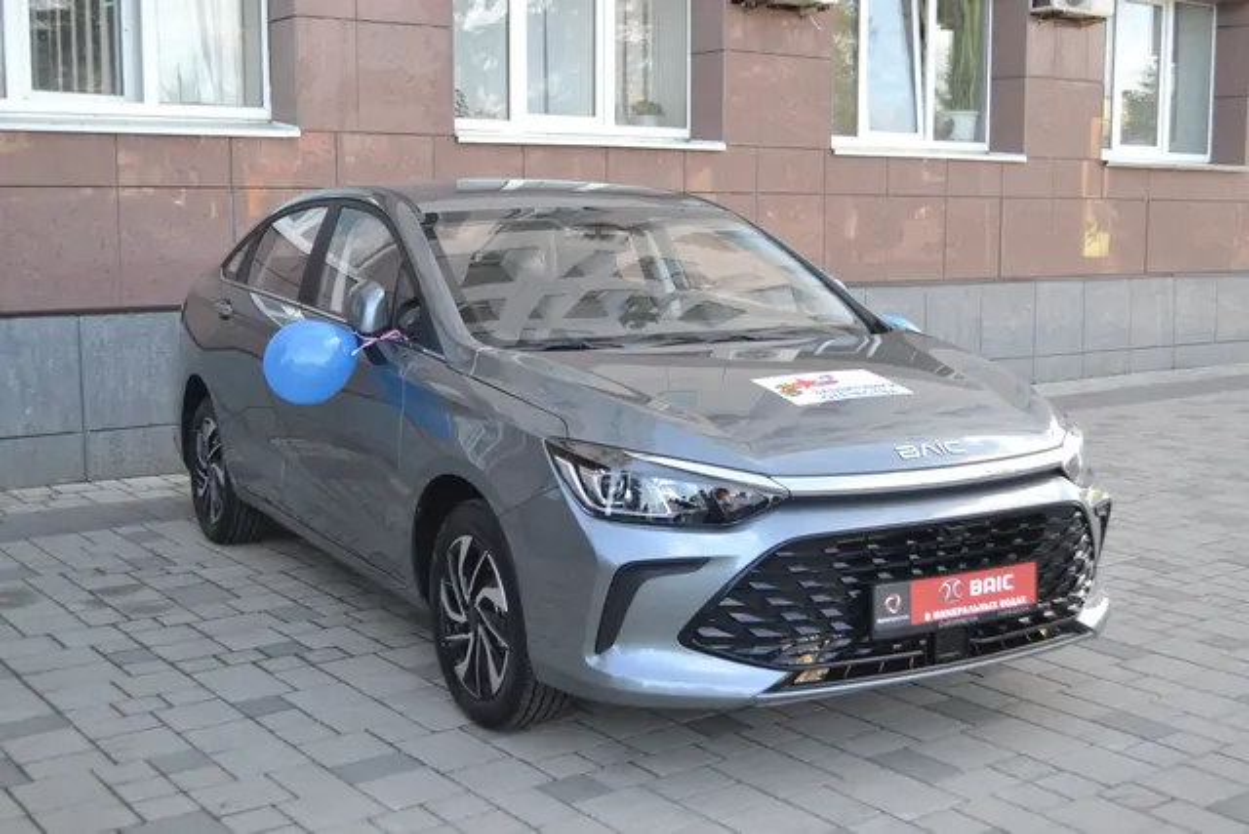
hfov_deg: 43.6
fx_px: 1562
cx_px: 624
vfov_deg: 29.9
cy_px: 417
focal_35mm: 45
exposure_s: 1/500
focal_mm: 30
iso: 1000
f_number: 4.5
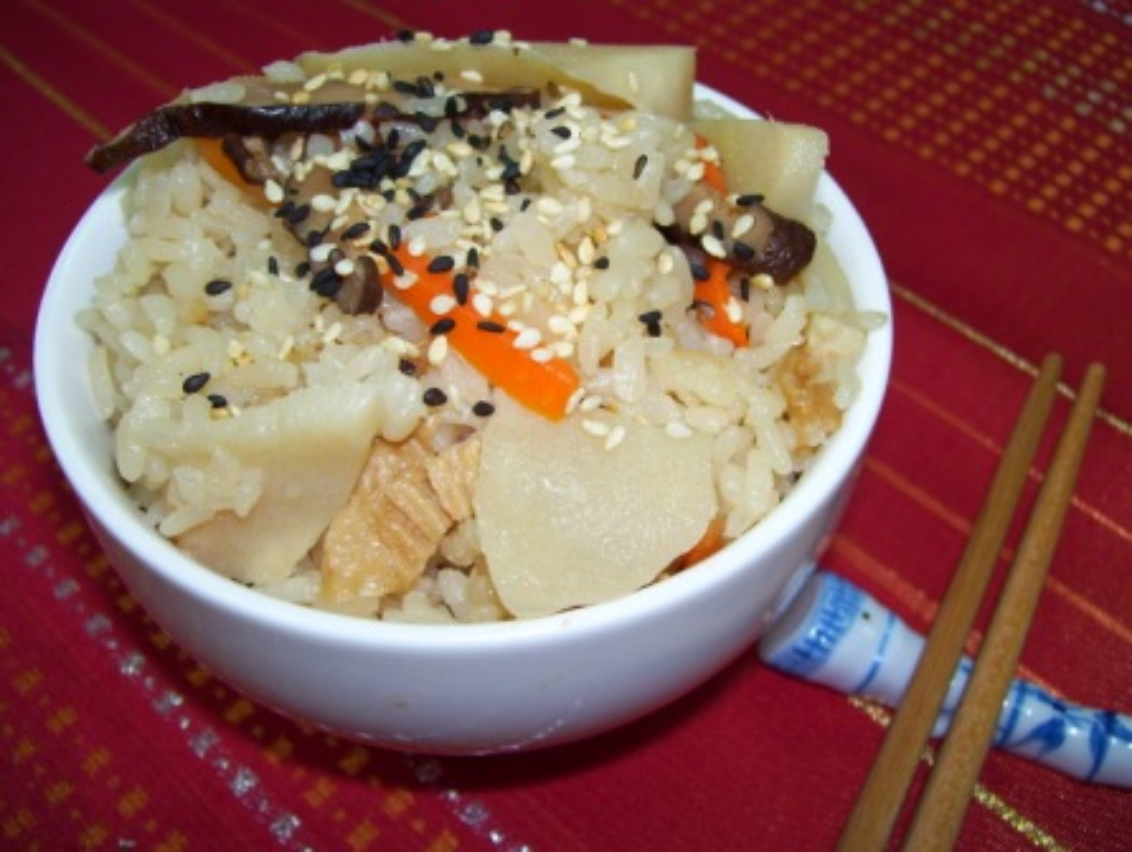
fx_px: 1179
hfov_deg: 51.3
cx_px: 566
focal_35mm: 36
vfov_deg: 39.8
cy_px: 426
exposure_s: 1/60
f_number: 2.7
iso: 80
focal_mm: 6
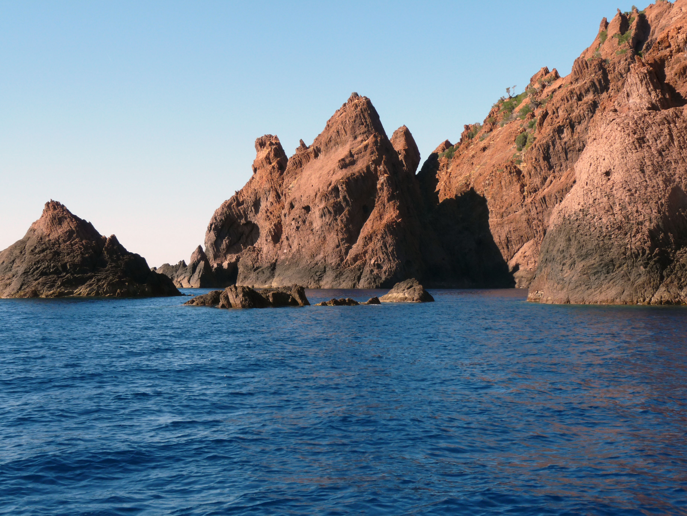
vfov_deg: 29.1
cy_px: 258
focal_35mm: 50
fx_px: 992
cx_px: 344
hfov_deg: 38.2
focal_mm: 9
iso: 100
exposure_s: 1/250
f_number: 5.6
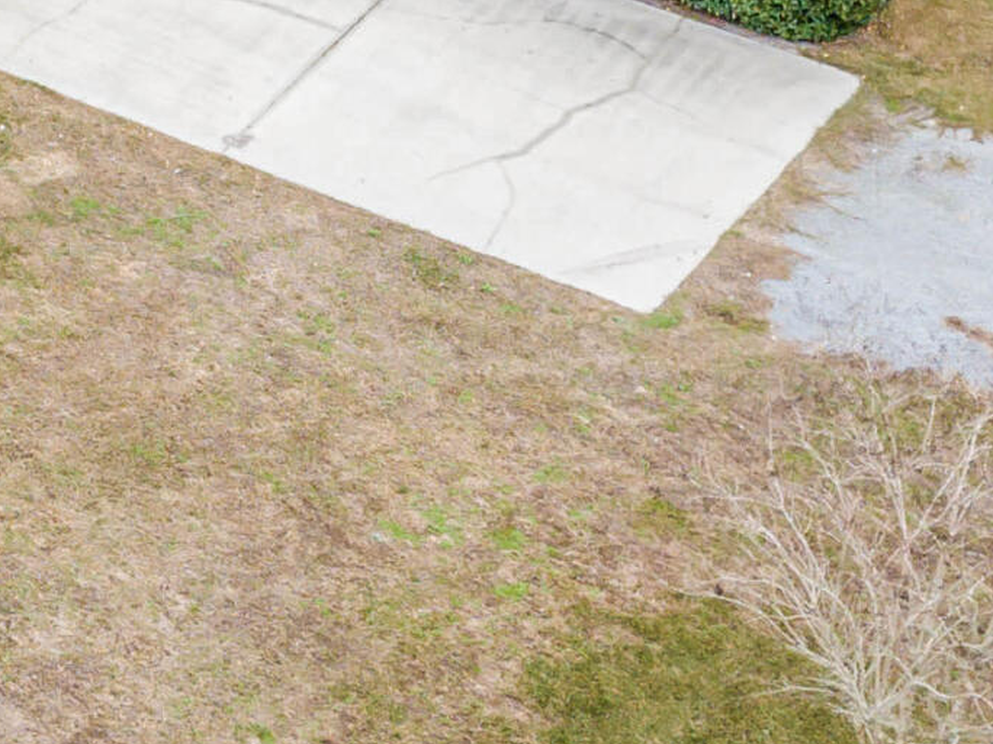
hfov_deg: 15.4
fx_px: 3270
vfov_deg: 12.7
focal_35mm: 114
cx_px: -662
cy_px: -88
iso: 100
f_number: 2.2
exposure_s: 1/250
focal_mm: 4.73
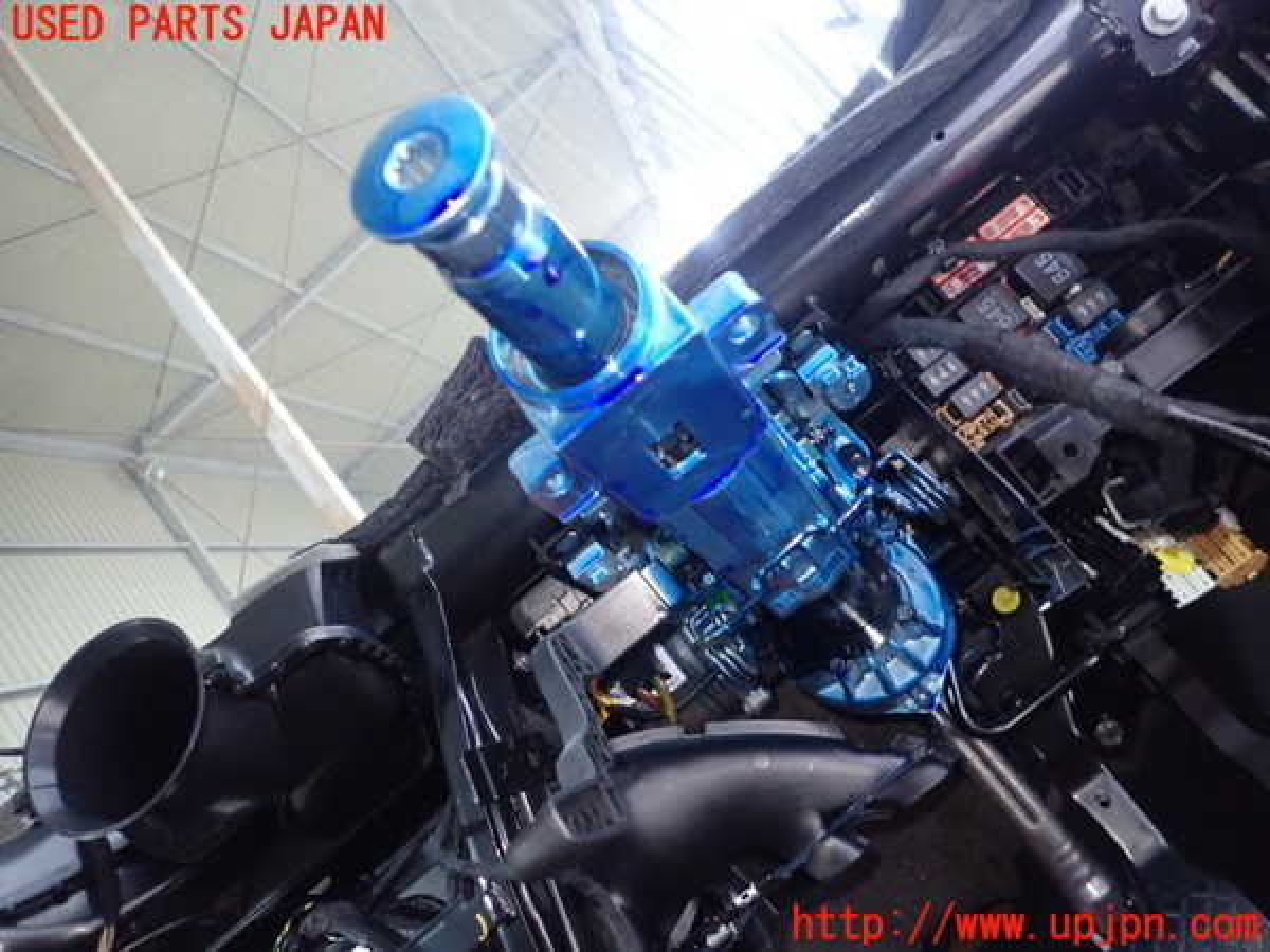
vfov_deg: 54.9
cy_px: 476
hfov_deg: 69.4
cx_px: 635
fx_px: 917
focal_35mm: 25
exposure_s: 1/25
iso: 800
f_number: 2
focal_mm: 4.5
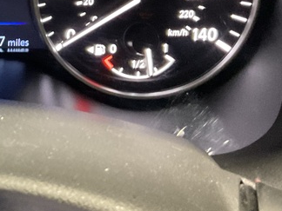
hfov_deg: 20.9
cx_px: -77
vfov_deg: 16.9
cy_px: 9
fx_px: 701
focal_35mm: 86
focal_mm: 3
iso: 500
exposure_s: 1/30
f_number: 1.8
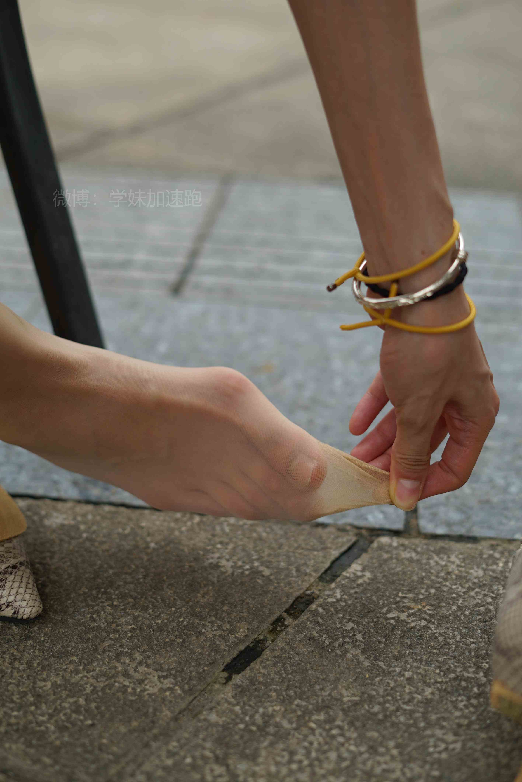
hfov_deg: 27.0
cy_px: 391
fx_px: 1086
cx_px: 261
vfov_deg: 39.6
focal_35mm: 50
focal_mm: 50
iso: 50
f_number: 2.8
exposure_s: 1/250
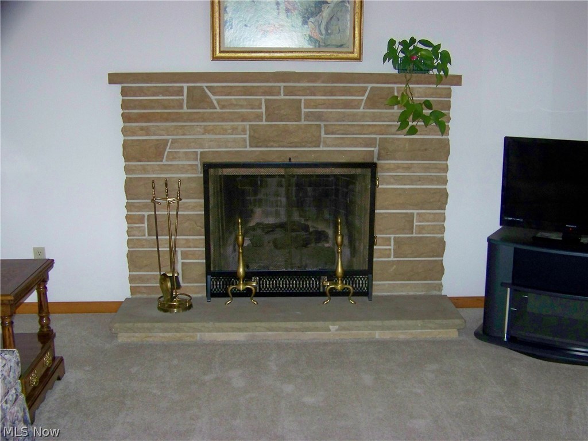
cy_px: 220
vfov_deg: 33.6
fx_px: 730
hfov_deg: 43.9
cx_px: 294
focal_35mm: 43
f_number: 2.8
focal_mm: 6.75
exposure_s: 1/30
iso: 200
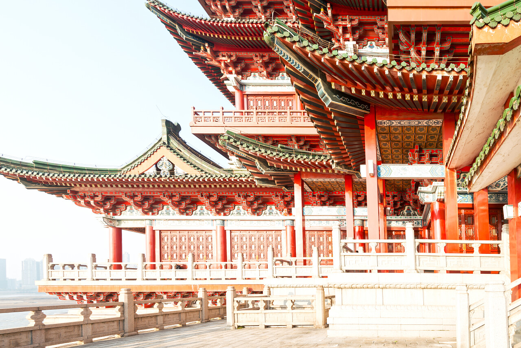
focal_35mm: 16
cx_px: 260
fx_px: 232
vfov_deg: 73.8
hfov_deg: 96.7
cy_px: 174
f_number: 7.1
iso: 100
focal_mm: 16
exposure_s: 1/60
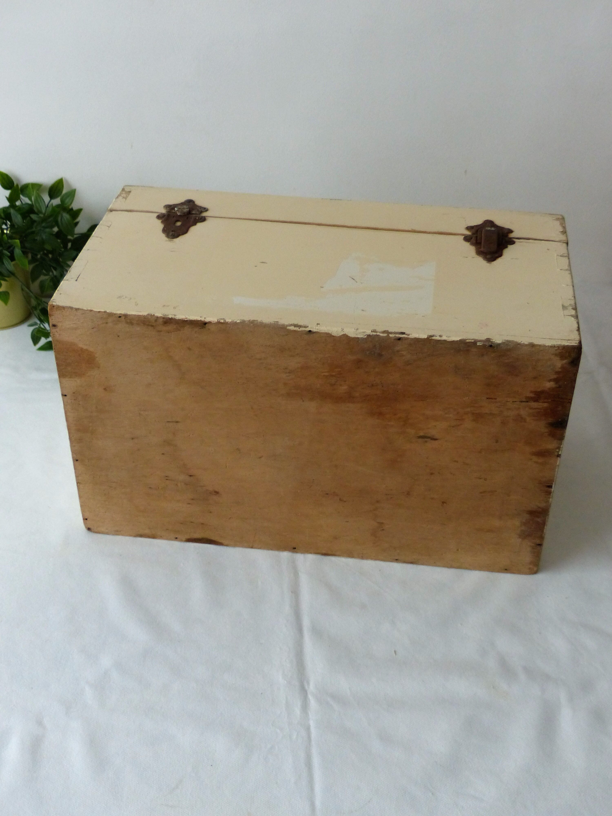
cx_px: 306
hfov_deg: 32.9
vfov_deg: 42.9
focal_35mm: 44
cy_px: 408
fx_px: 1037
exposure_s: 1/60
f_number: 2.8
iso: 320
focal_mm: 7.6
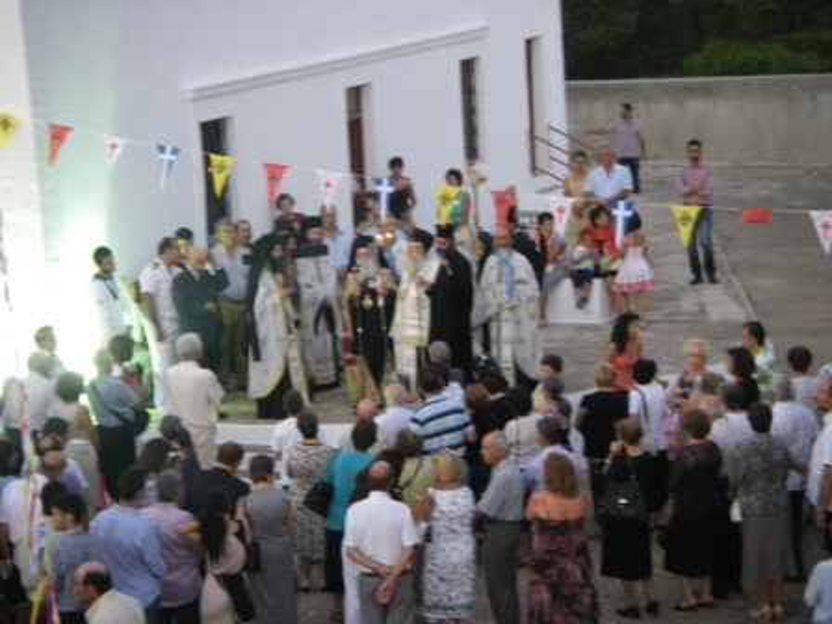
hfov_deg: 17.6
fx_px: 2692
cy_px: 312
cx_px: 416
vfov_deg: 13.2
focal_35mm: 112
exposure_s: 1/15
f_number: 4.1
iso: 800
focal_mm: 18.5
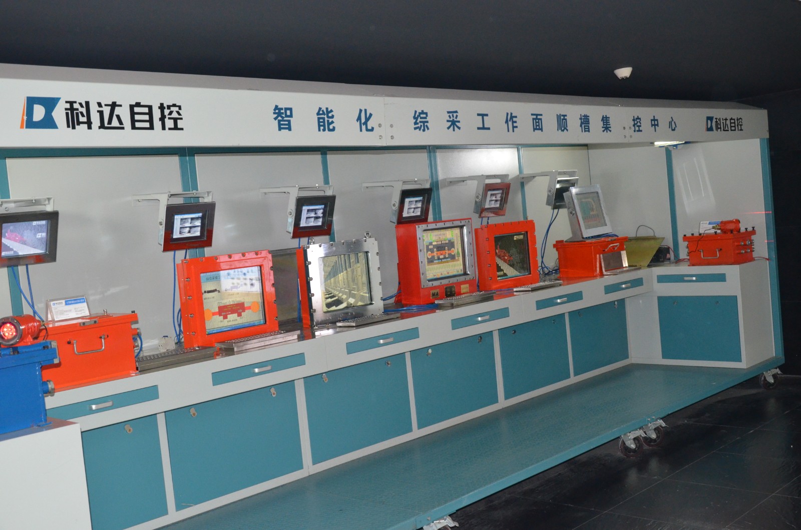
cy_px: 265
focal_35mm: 39
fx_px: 866
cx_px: 400
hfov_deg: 49.7
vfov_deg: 34.0
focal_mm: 26
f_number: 6.3
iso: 2500
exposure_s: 1/60
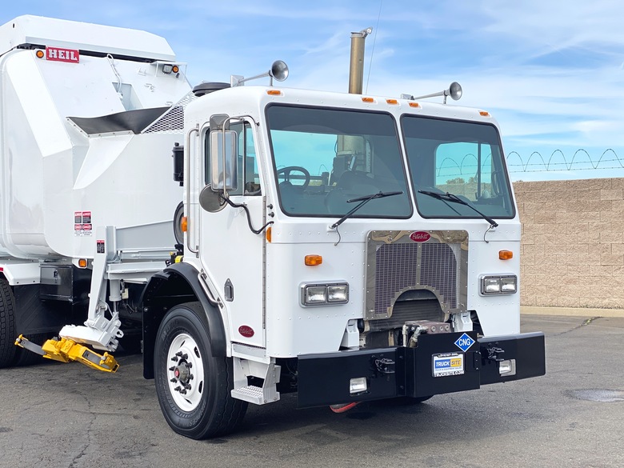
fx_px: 937
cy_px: 234
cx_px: 312
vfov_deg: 28.0
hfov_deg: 36.8
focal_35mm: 52
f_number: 2
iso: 20
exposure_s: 1/888
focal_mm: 6
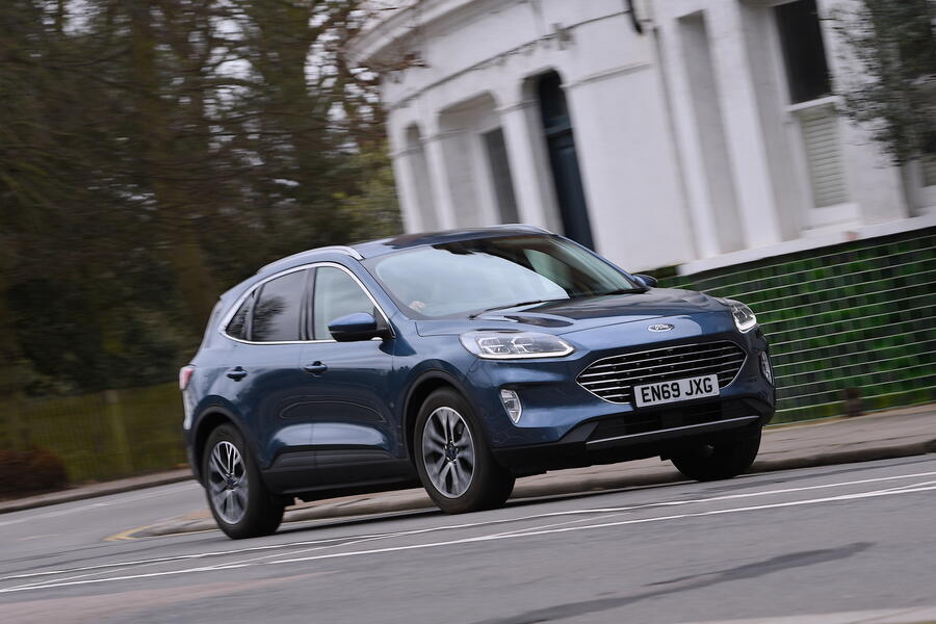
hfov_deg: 13.4
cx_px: 468
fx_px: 3978
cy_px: 312
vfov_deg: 9.0
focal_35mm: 153
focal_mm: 102
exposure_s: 1/125
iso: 250
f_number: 7.1
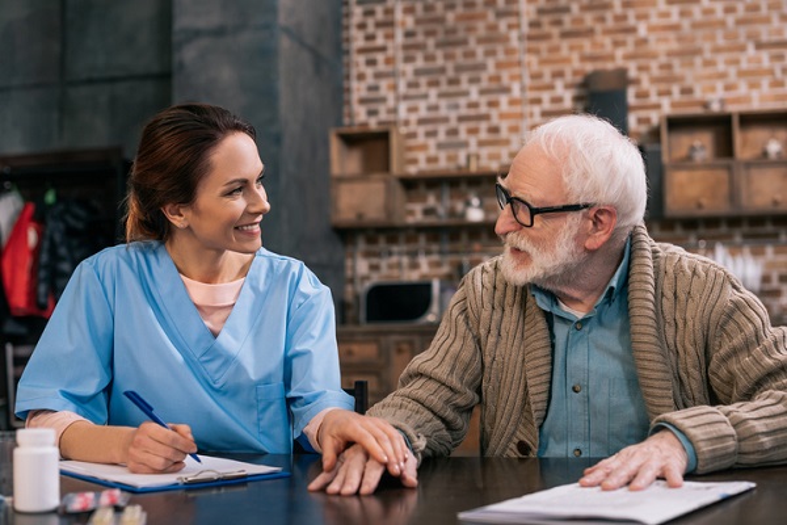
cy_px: 262
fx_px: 1093
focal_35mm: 50
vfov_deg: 27.0
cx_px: 394
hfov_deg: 39.6
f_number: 3.5
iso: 200
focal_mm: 50
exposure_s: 1/200
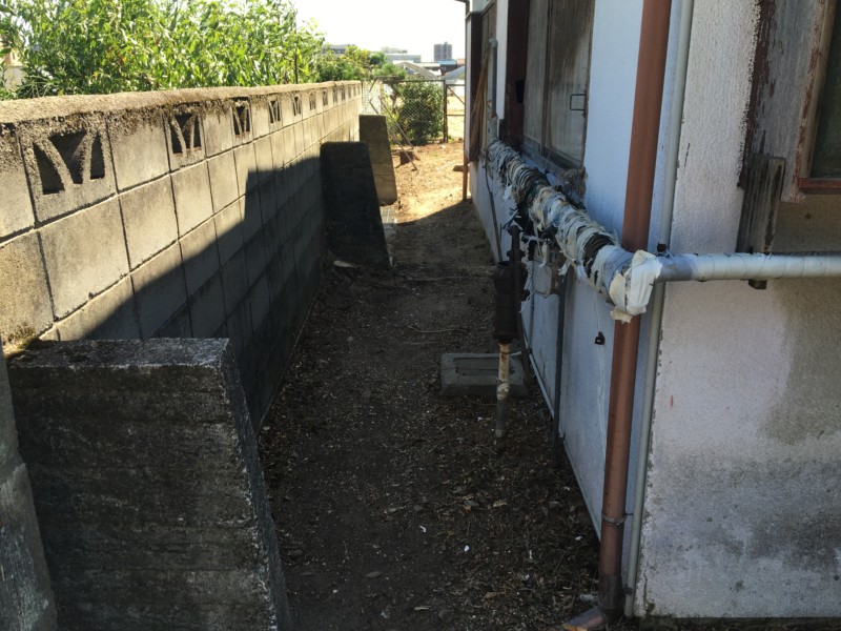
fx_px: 705
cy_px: 316
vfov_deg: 48.2
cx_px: 420
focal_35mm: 29
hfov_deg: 61.7
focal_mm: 4.15
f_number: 2.2
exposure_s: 1/343
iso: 25
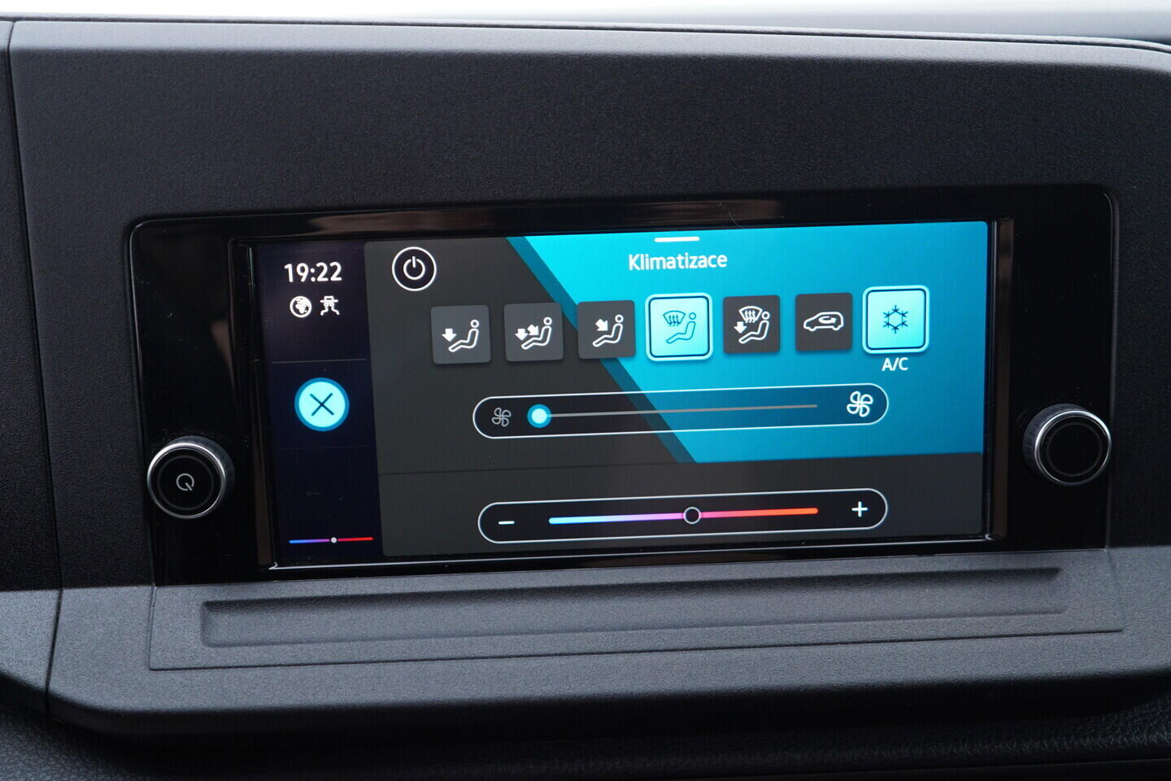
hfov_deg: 53.1
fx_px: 1171
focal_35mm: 36
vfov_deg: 36.9
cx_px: 586
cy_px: 390
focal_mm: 24
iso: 160
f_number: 2.8
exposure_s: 1/40
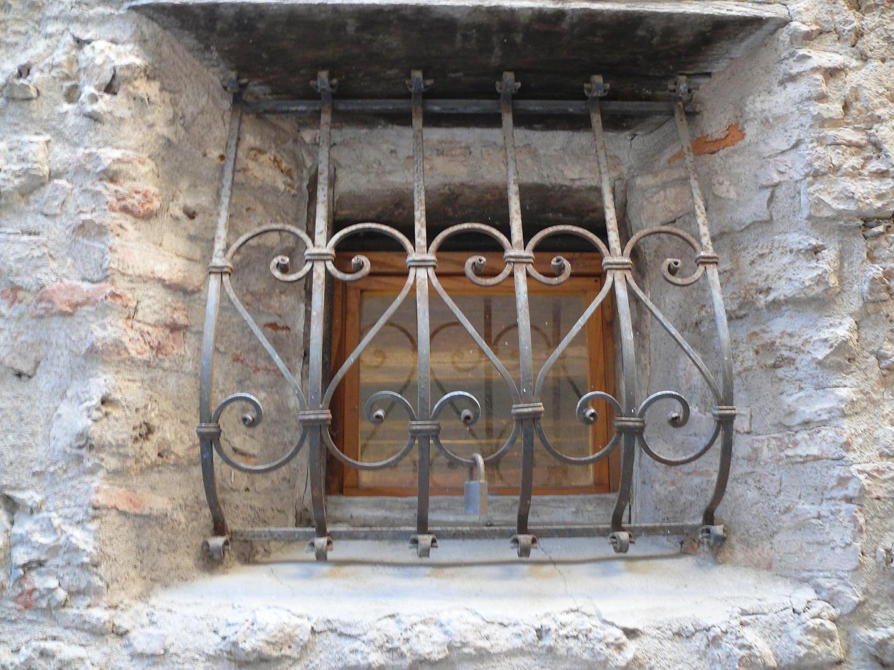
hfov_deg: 52.6
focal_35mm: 35
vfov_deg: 40.7
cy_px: 335
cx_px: 447
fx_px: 904
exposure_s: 1/10
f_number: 2.8
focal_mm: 7.4
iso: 200
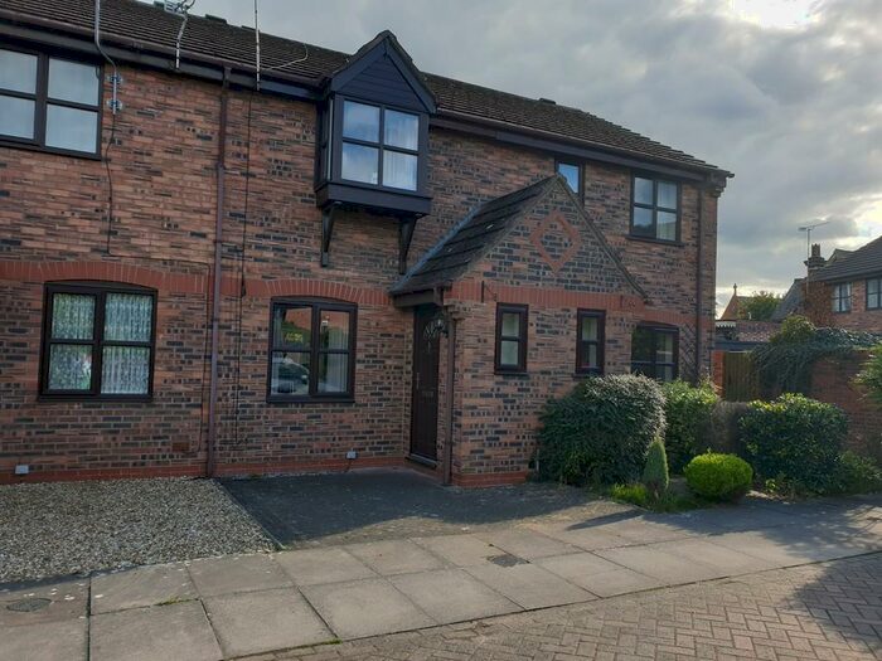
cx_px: 441
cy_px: 330
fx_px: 662
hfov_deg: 67.3
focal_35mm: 26
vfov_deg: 53.1
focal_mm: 4.3
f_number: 2.4
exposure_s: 1/572
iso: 50
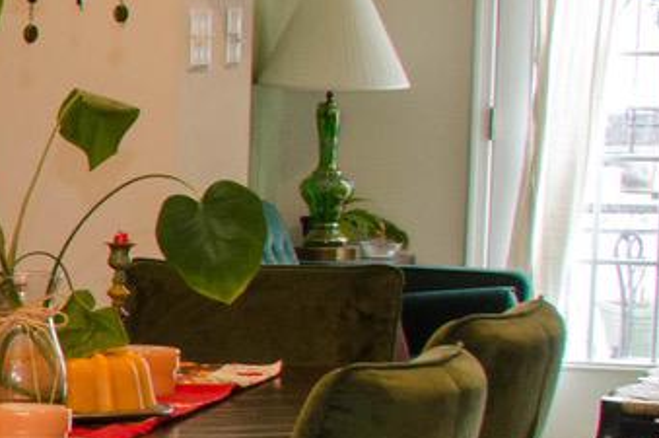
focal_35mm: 163
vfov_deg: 8.4
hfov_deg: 10.2
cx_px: -1137
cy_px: 432
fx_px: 2980
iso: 250
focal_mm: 18
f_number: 6.3
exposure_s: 1/13
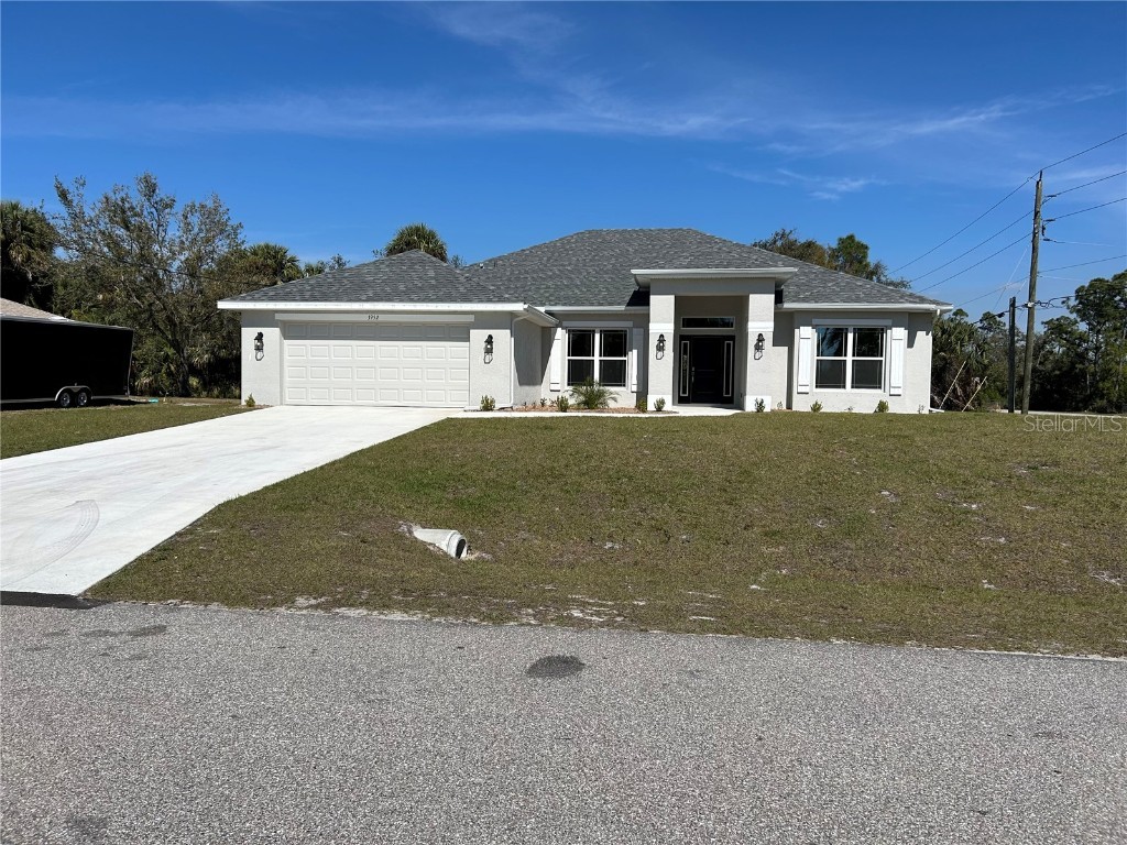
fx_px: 846
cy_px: 422
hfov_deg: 67.3
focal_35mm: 26
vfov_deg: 53.1
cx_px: 564
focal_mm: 5.7
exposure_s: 1/7463
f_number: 1.5
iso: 50
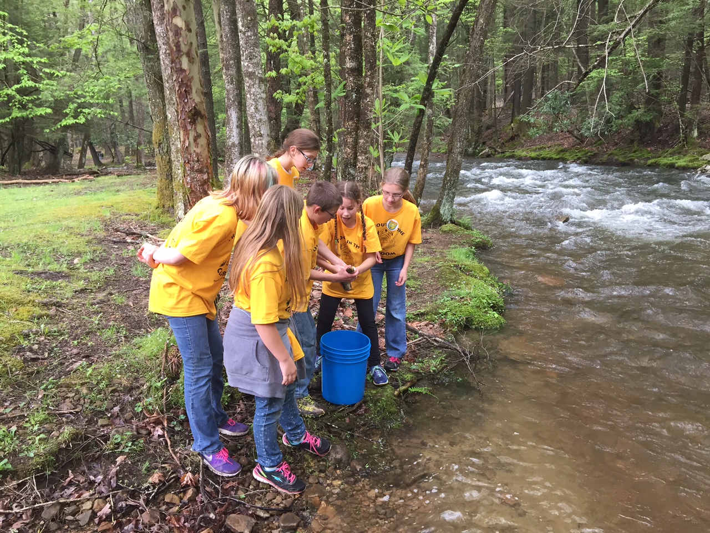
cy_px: 266
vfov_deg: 48.2
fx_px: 595
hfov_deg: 61.7
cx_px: 355
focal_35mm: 29
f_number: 2.2
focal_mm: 4.15
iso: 32
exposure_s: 1/30
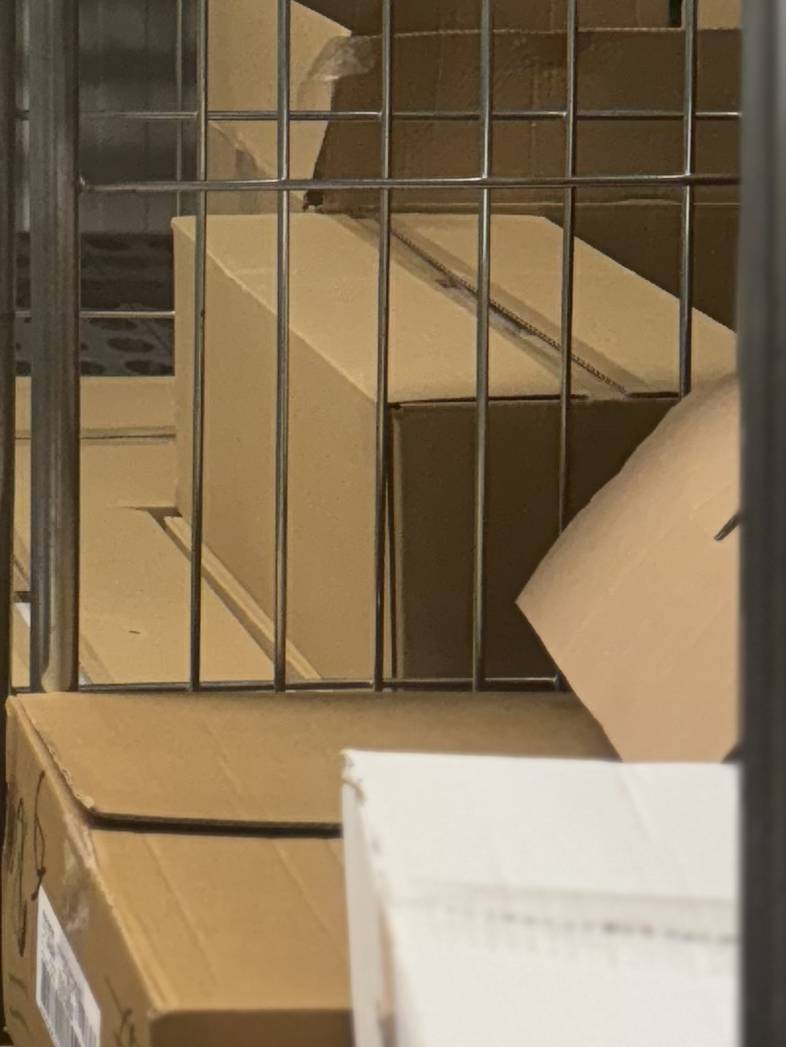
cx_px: -597
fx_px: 2753
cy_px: -512
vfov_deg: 19.0
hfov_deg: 14.4
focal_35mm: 91
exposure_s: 1/100
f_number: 1.78
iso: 125
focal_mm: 6.76
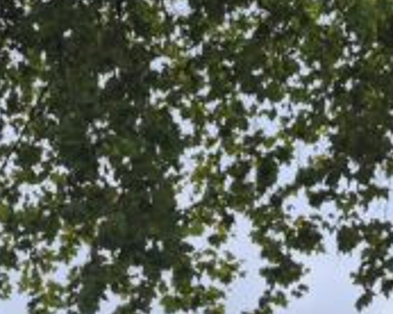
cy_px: 446
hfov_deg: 14.3
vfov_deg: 11.2
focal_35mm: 133
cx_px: 7
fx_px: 1545
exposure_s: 1/180
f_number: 1.8
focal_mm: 5.4
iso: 32
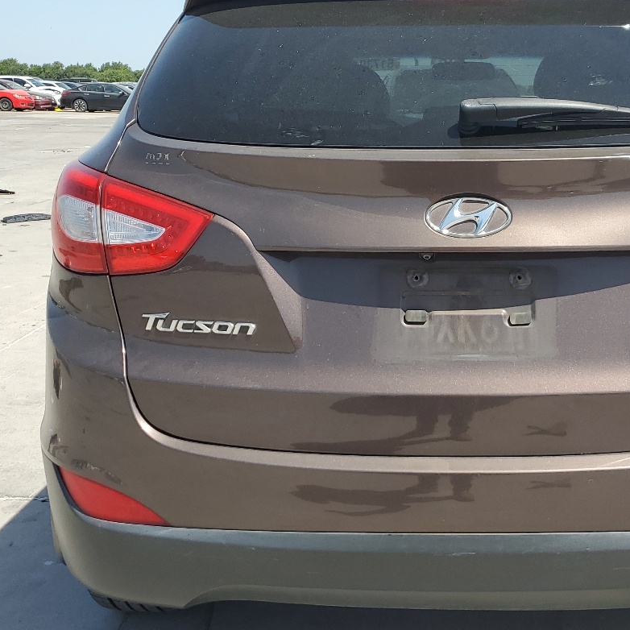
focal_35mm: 47
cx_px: 470
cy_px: 301
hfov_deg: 35.3
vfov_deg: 36.1
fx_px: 968
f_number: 1.5
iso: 50
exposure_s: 1/2000
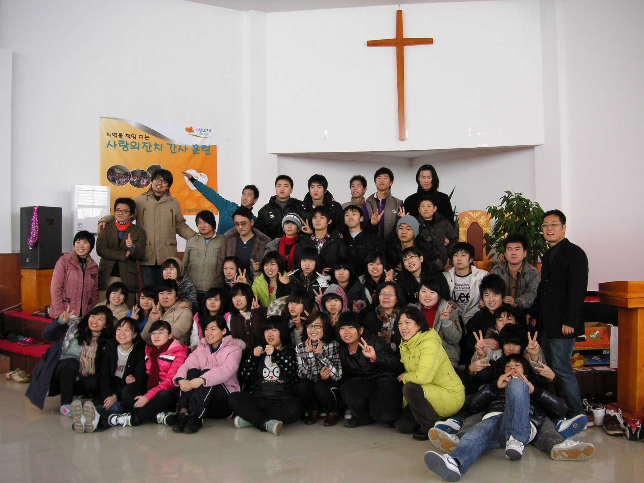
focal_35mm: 37
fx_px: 688
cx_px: 322
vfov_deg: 38.7
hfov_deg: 50.1
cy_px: 242
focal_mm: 6.1
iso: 64
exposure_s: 1/45
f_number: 2.8
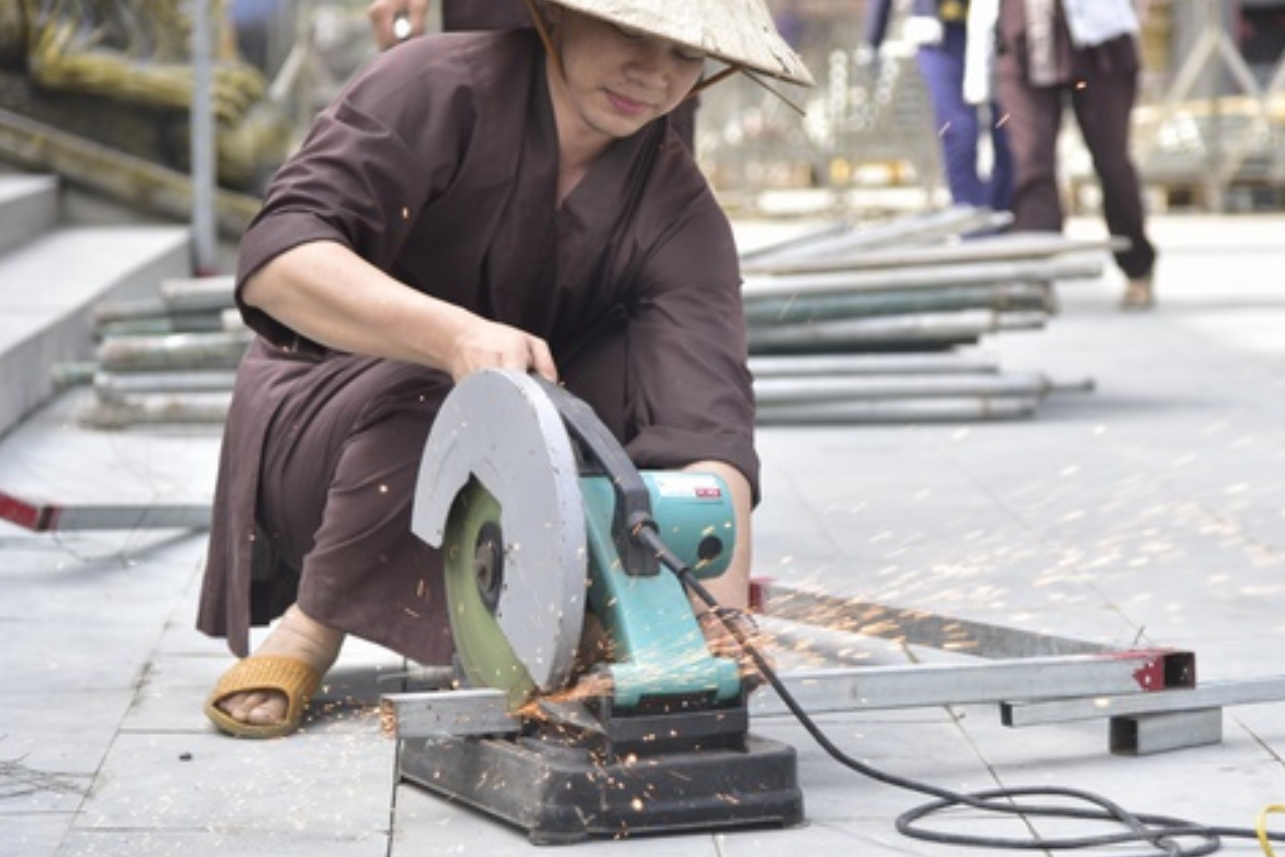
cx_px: 816
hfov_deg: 16.1
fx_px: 4533
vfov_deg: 10.8
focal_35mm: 127
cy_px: 437
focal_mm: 92
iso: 100
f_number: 4
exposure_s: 1/250
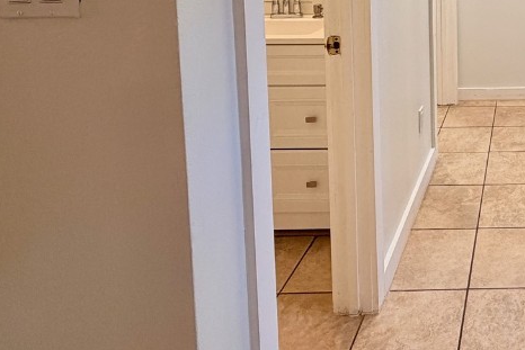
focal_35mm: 32
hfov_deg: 47.5
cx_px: 537
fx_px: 467
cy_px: -45
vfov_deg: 34.8
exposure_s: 1/120
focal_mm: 2.22
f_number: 2.2
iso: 250
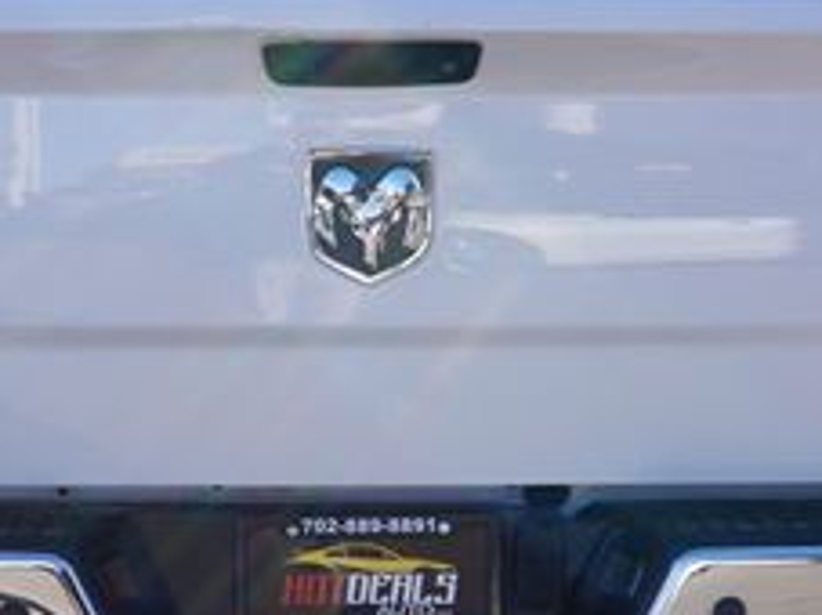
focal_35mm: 85
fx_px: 2026
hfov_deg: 22.9
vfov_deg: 17.3
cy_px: 326
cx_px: 344
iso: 100
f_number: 9
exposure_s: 1/80
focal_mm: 21
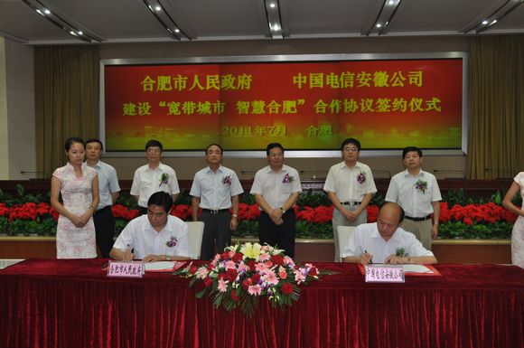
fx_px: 523
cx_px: 262
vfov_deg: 36.8
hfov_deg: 53.2
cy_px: 174
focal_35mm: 36
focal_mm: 24
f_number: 3.8
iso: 400
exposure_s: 1/60
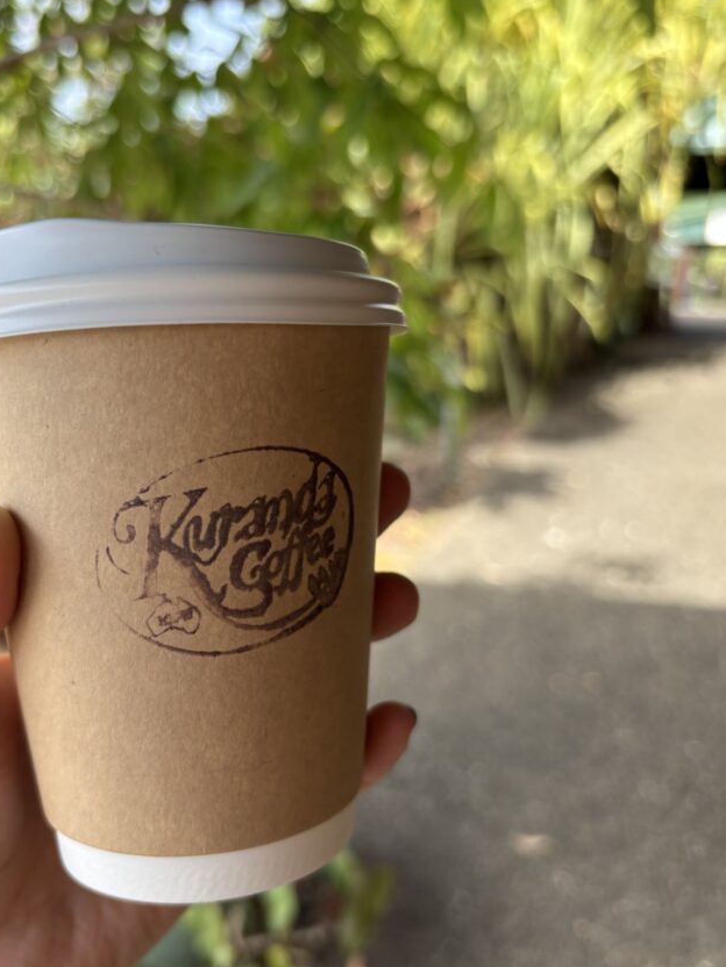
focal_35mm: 32
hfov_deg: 44.0
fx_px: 895
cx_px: 304
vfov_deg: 56.8
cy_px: 494
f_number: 1.6
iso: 50
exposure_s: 1/419
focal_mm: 5.96
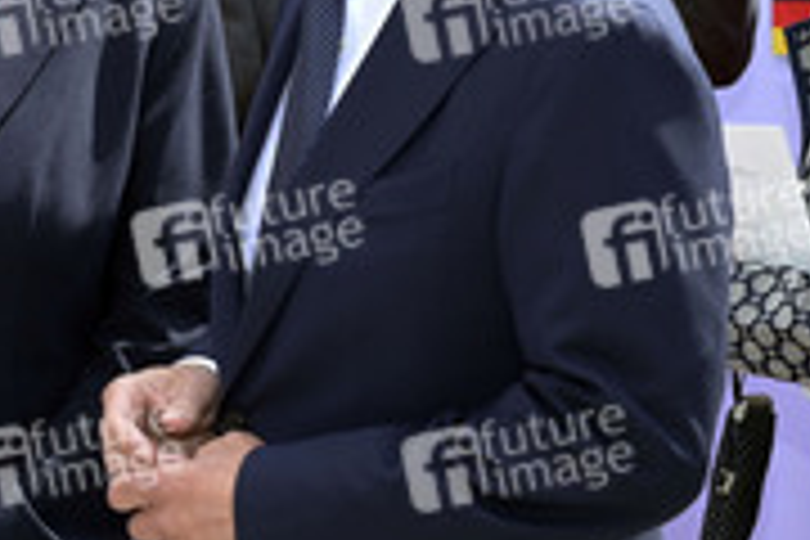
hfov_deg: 10.9
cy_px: 122
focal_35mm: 188
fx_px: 4230
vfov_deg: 7.3
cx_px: 128
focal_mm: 75
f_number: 7.1
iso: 400
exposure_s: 1/250
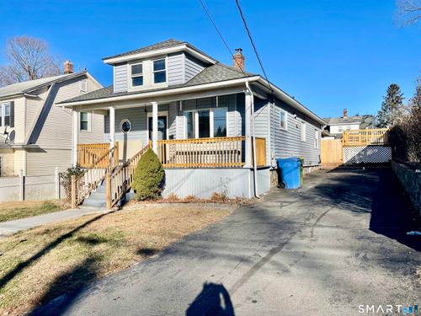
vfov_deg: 54.9
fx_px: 304
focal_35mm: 25
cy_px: 158
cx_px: 210
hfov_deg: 69.4
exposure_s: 1/5376
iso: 32
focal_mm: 5.1
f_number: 1.6
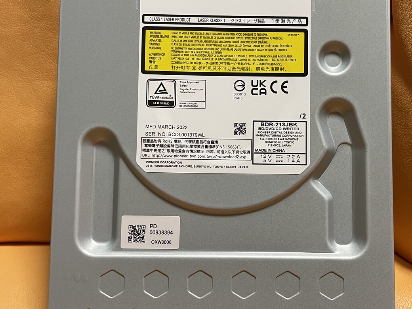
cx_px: 245
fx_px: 476
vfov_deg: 36.0
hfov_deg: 46.6
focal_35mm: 40
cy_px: 157
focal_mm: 4.2
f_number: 1.6
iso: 125
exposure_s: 1/50
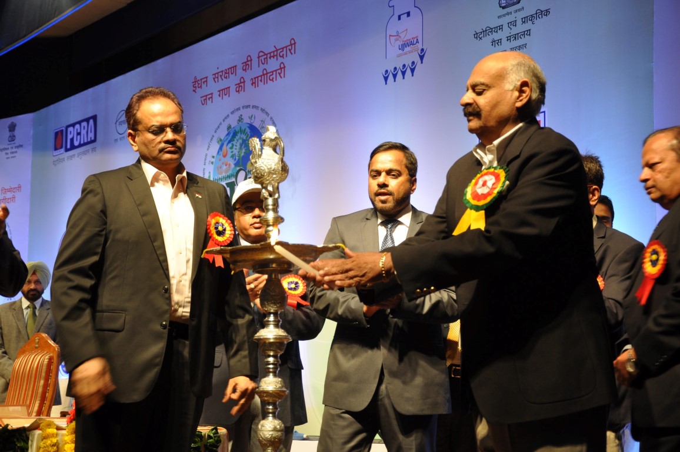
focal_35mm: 63
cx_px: 340
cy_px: 226
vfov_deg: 21.5
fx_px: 1189
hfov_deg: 31.9
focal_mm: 42
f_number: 5.6
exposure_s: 1/30
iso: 360
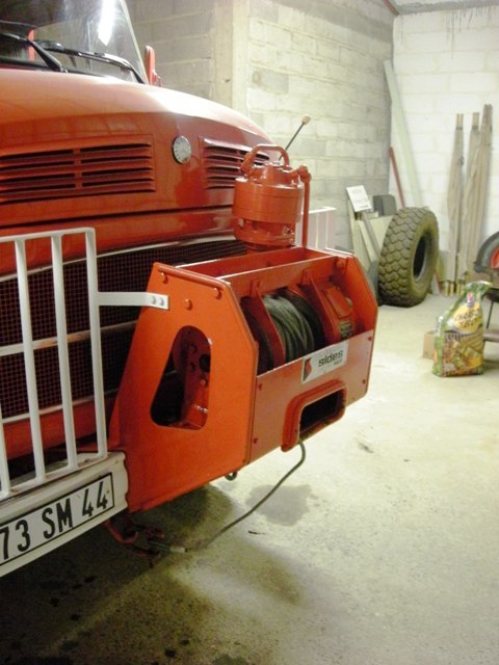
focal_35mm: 35
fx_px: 673
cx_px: 250
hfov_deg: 40.7
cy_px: 332
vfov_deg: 52.6
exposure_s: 1/8
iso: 508
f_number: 2.8
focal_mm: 5.7
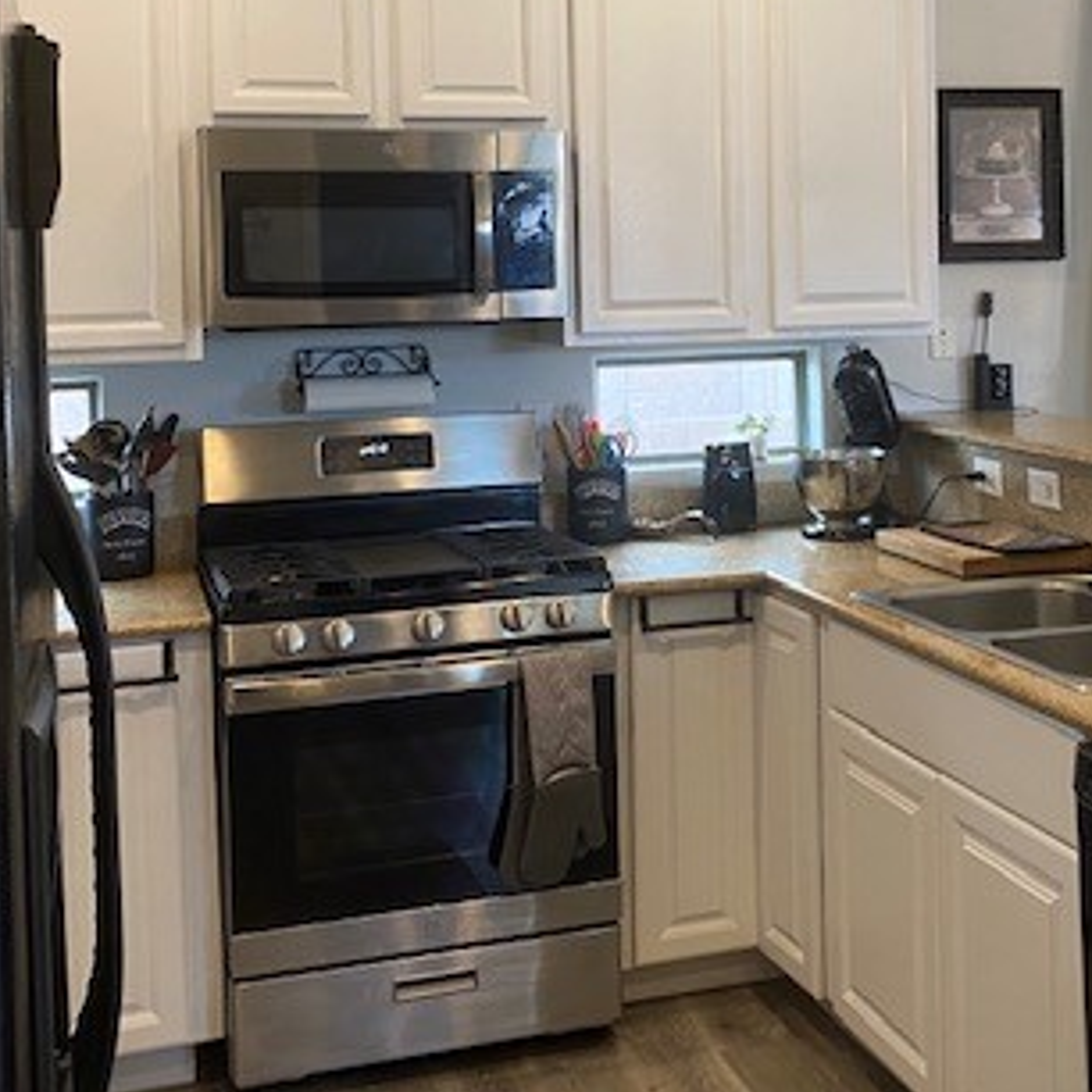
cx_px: 699
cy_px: 296
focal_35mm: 48
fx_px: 1713
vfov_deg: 34.7
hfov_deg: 35.1
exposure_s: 1/60
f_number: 1.8
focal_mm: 4.25
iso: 100
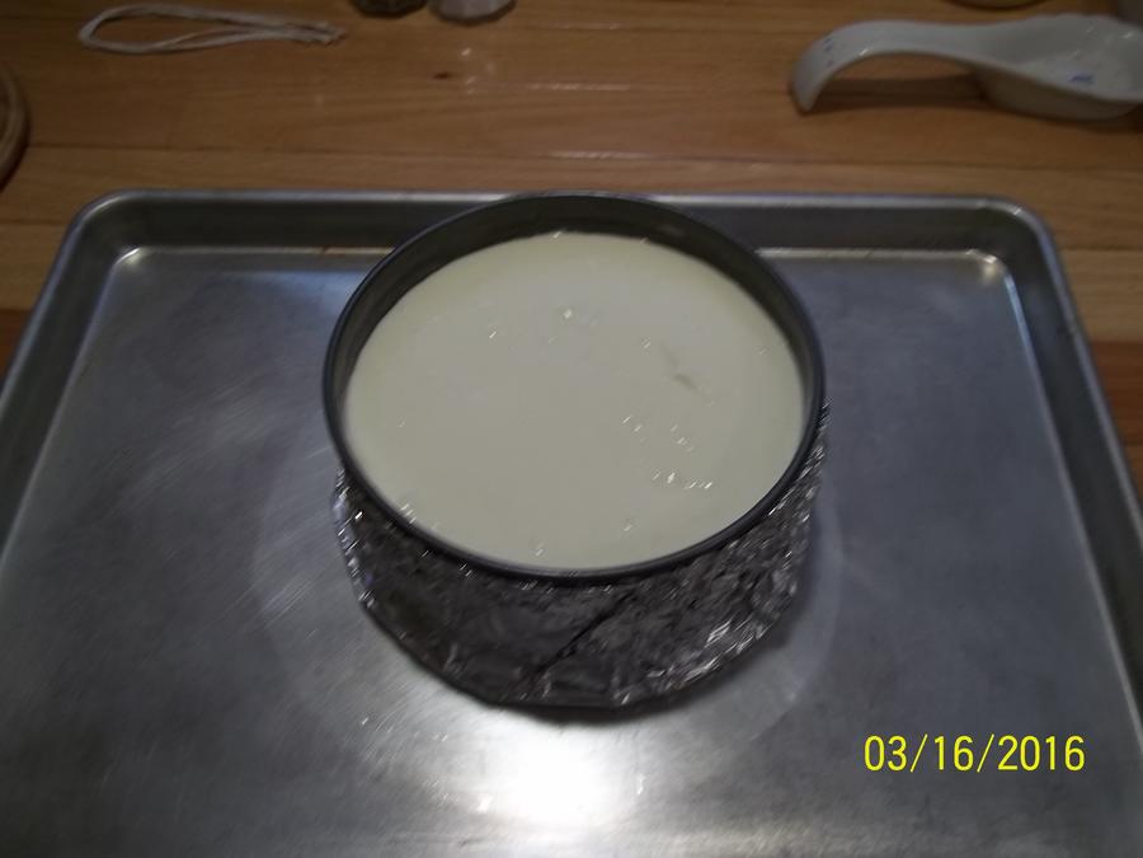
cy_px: 429
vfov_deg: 44.2
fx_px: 1057
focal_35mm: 32
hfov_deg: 56.8
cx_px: 572
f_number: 2.9
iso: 64
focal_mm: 5.7
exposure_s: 1/40
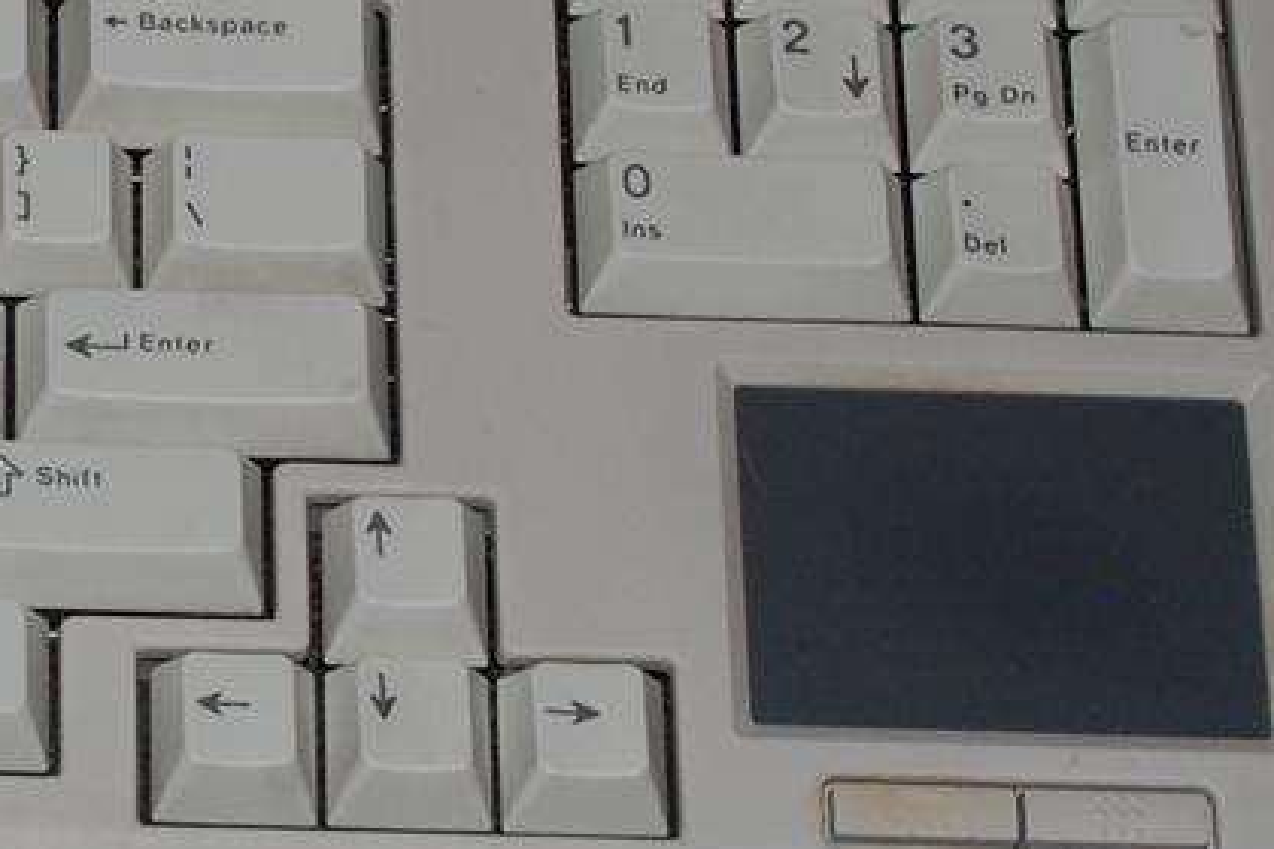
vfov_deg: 7.3
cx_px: -519
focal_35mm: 188
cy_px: 276
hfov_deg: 10.6
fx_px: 6645
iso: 400
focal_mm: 35
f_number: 11
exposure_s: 1/100
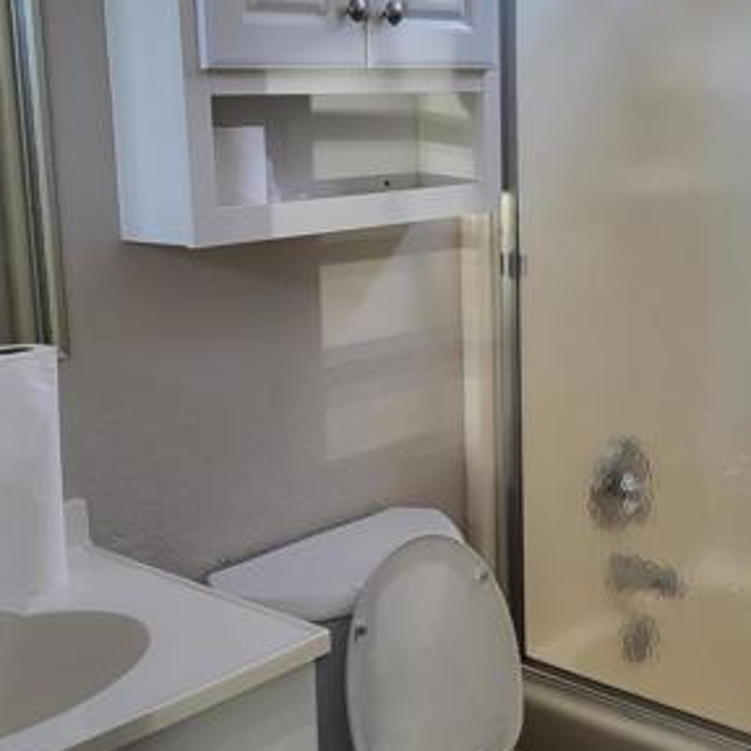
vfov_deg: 33.4
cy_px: 349
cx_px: 409
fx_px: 1252
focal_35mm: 51
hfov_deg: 33.4
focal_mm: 5.4
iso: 200
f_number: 1.8
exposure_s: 1/120
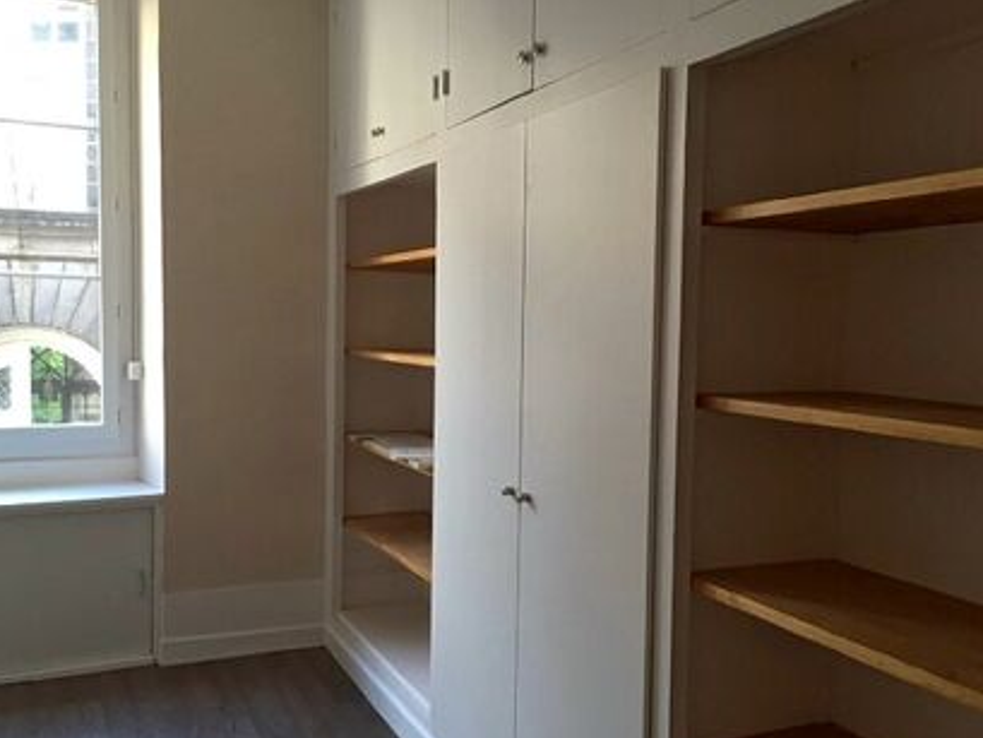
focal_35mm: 34
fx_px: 966
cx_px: 524
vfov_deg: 41.8
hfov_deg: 53.9
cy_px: 389
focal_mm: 4.15
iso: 40
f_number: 2.2
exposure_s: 1/30
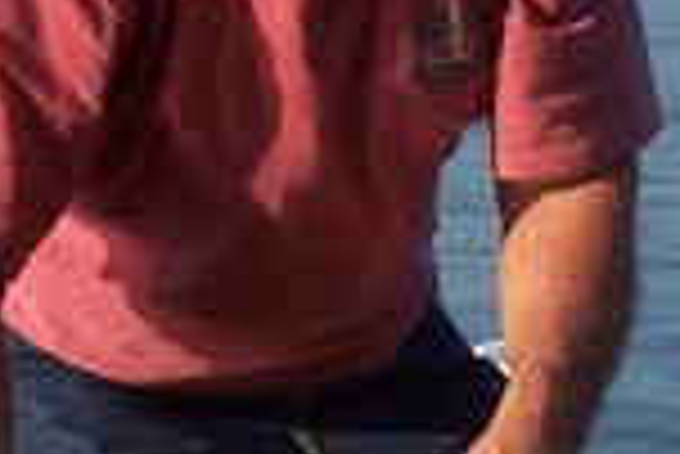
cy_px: 160
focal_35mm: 452
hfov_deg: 4.5
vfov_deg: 3.0
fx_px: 8546
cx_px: -117
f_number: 4.5
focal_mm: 15.6
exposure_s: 1/350
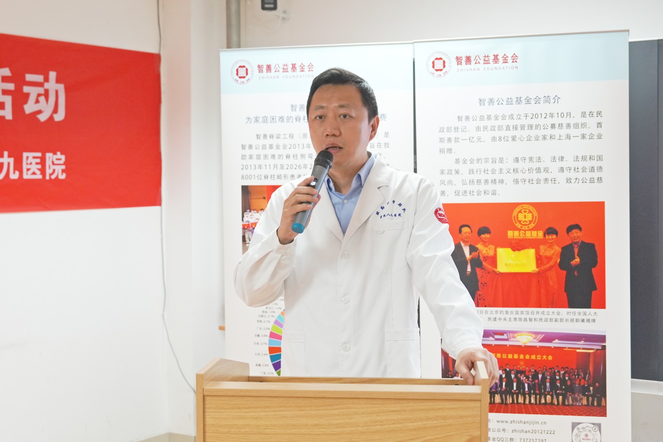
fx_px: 1068
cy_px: 221
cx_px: 332
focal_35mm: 58
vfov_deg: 23.4
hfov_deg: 34.5
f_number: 3.5
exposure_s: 1/100
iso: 1600
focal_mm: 39
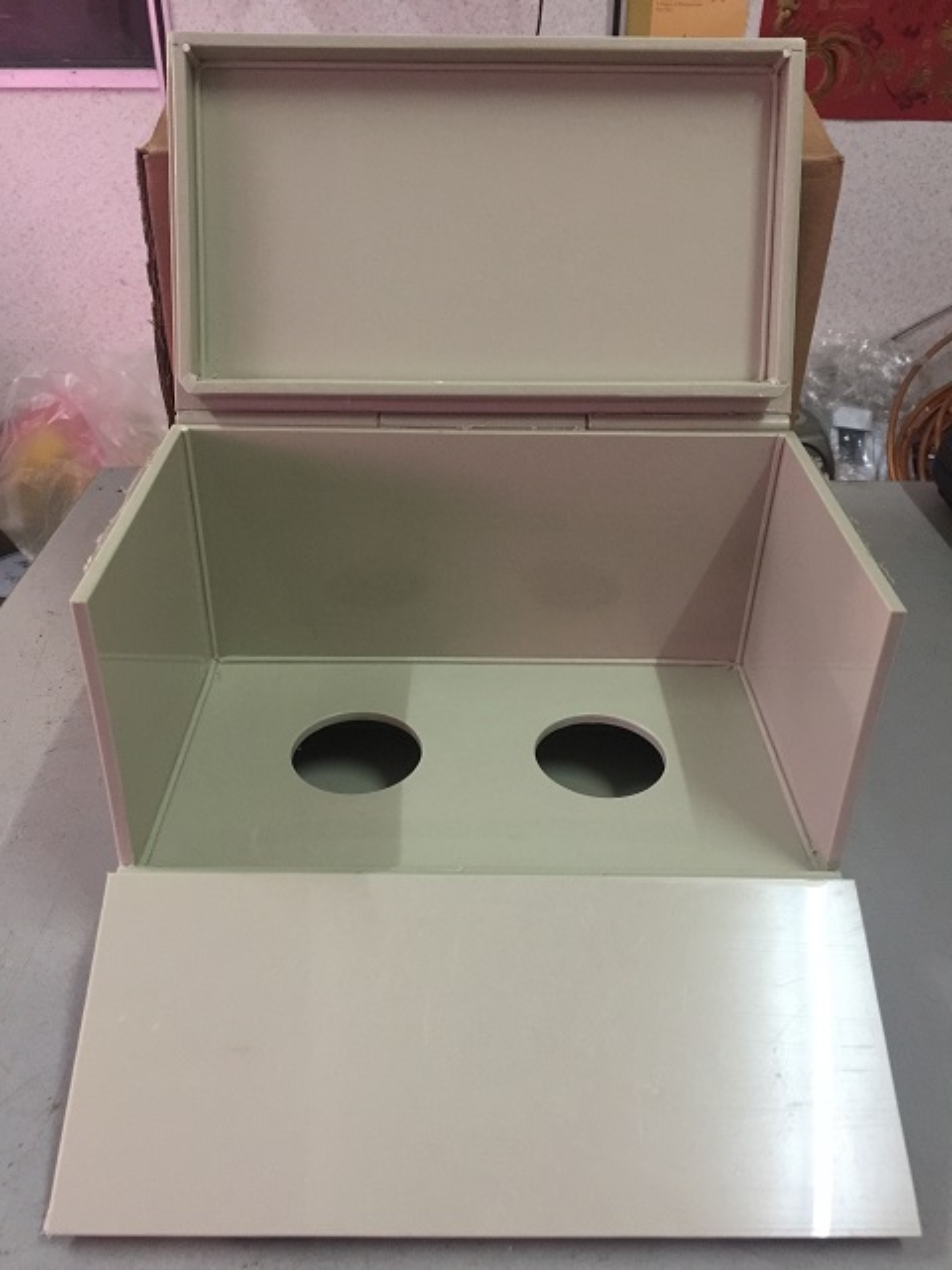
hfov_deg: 48.2
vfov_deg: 61.7
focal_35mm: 29
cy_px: 635
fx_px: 1063
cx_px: 476
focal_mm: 4.15
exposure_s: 1/10
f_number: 2.2
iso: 125
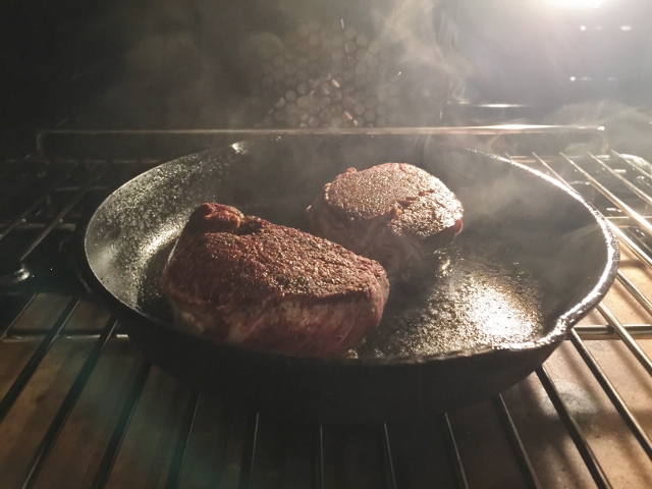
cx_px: 326
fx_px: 546
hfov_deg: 61.7
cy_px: 244
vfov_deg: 48.2
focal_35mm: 29
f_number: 2.2
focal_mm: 4.15
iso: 125
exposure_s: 1/8
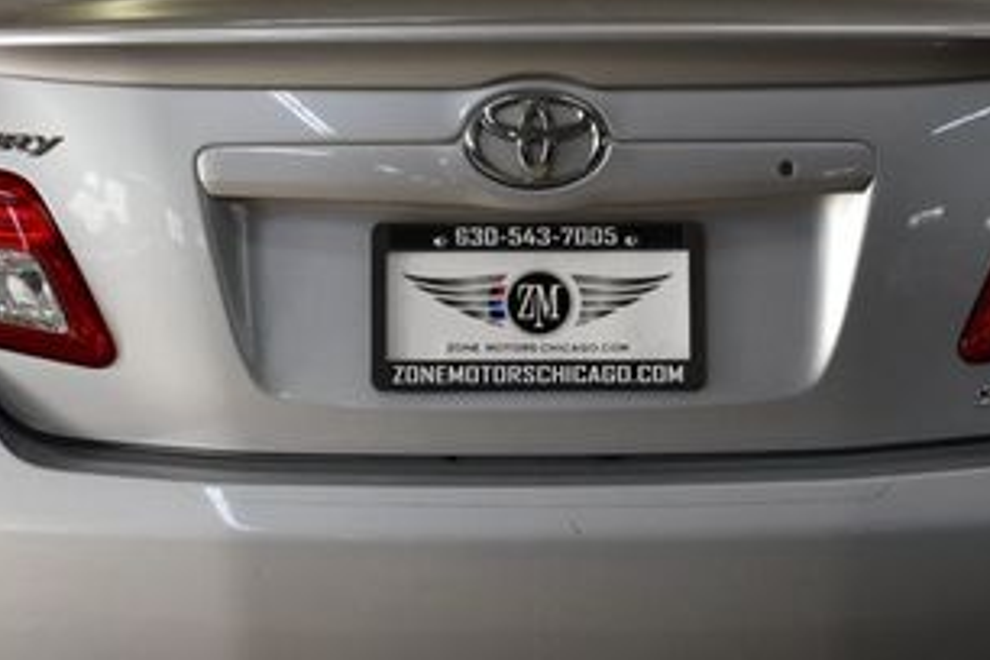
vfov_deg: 10.2
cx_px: 534
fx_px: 3685
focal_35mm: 134
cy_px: 269
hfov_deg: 15.3
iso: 500
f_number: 4.5
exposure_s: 1/250
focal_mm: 32
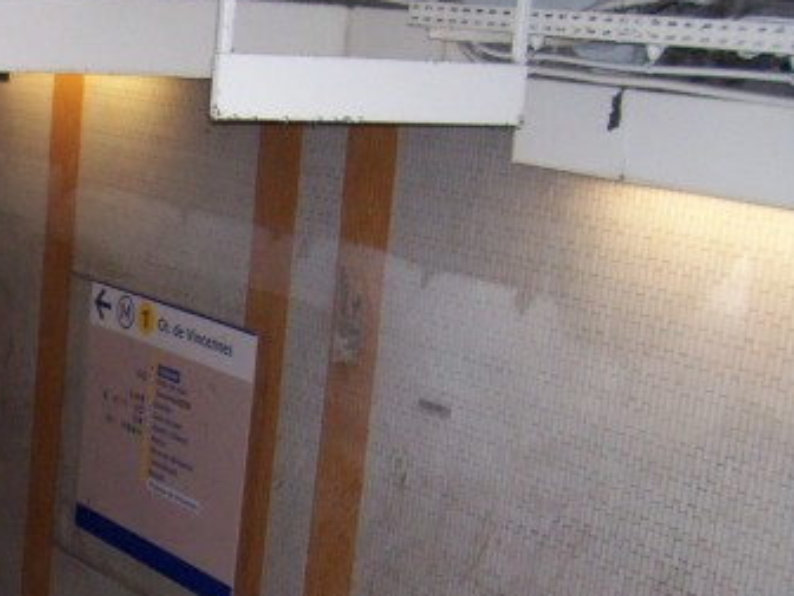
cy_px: 527
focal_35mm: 81
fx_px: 1858
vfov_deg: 17.9
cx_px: -144
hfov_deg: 22.4
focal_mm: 5.6
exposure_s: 1/112
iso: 140
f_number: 2.7
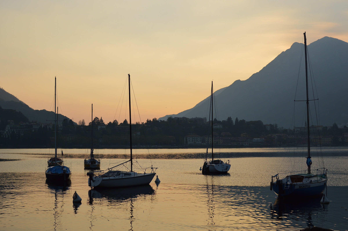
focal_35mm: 52
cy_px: 116
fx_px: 507
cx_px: 174
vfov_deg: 25.7
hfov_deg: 37.9
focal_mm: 35
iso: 200
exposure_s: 1/640
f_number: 5
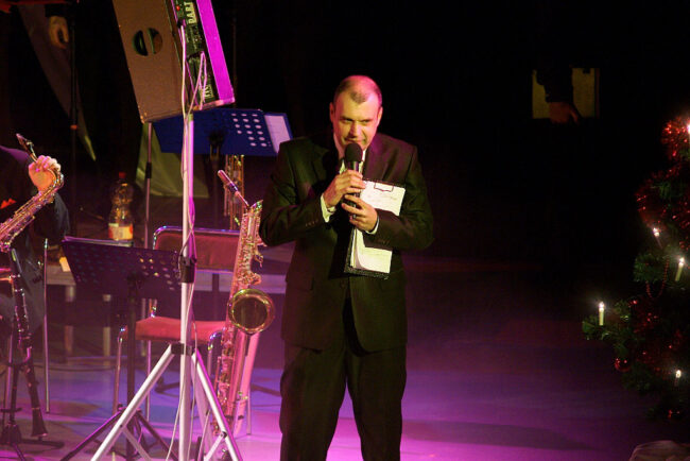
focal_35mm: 300
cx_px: 345
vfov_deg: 4.6
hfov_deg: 6.9
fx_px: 5752
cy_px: 230
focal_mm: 200
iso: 800
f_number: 4
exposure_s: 1/100
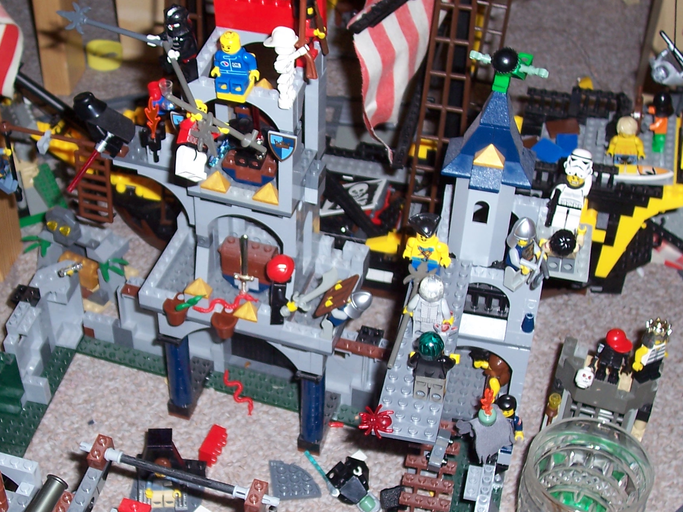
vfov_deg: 25.6
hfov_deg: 33.6
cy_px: 329
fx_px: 1124
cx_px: 259
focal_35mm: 57
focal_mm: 7
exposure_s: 1/60
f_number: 3
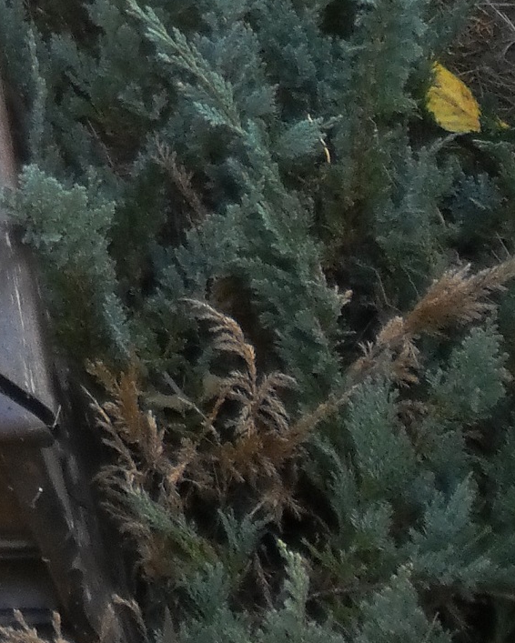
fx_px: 2628
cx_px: -309
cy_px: -604
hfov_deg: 10.7
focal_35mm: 138
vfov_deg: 12.4
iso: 100
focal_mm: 6.3
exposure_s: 1/60
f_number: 3.1
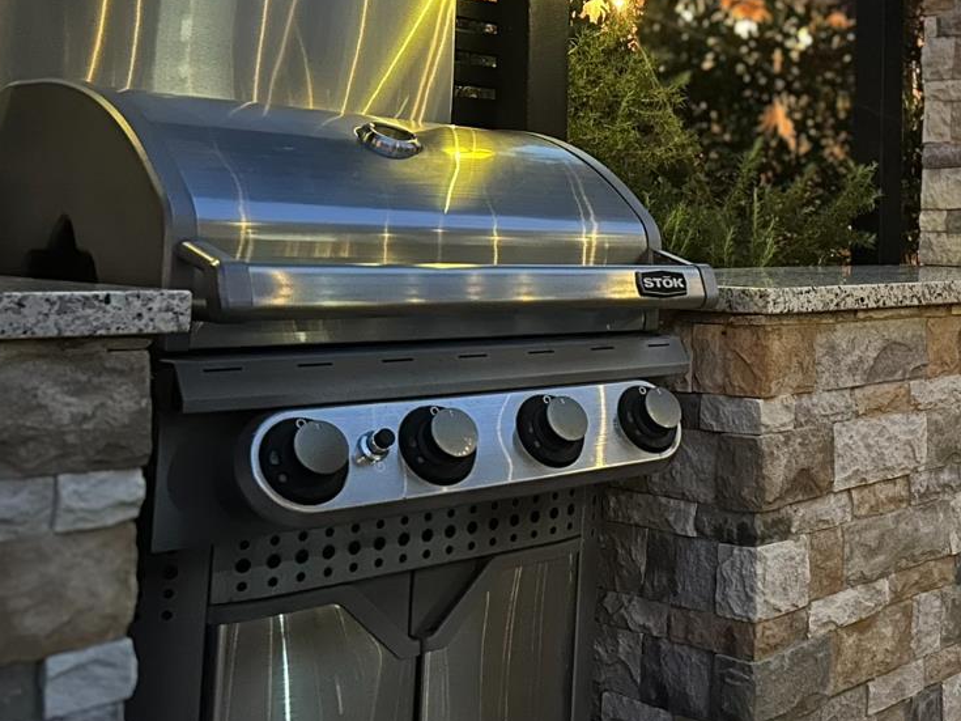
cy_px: 155
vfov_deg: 29.1
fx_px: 1360
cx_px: 939
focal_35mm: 49
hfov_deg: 35.6
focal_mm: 6.86
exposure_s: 1/17
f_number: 1.78
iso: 1600
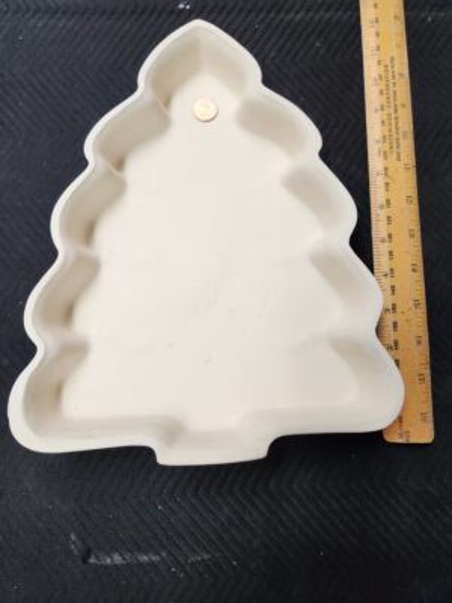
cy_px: 302
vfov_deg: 73.9
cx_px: 226
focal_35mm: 23
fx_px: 400
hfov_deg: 58.9
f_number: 1.8
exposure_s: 1/120
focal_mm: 5.4
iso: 160
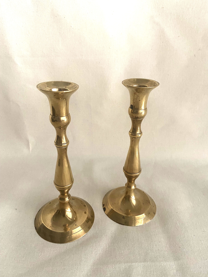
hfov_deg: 53.1
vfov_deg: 67.3
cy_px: 138
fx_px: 208
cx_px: 104
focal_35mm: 26
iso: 320
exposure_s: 1/60
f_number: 1.8
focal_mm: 4.25
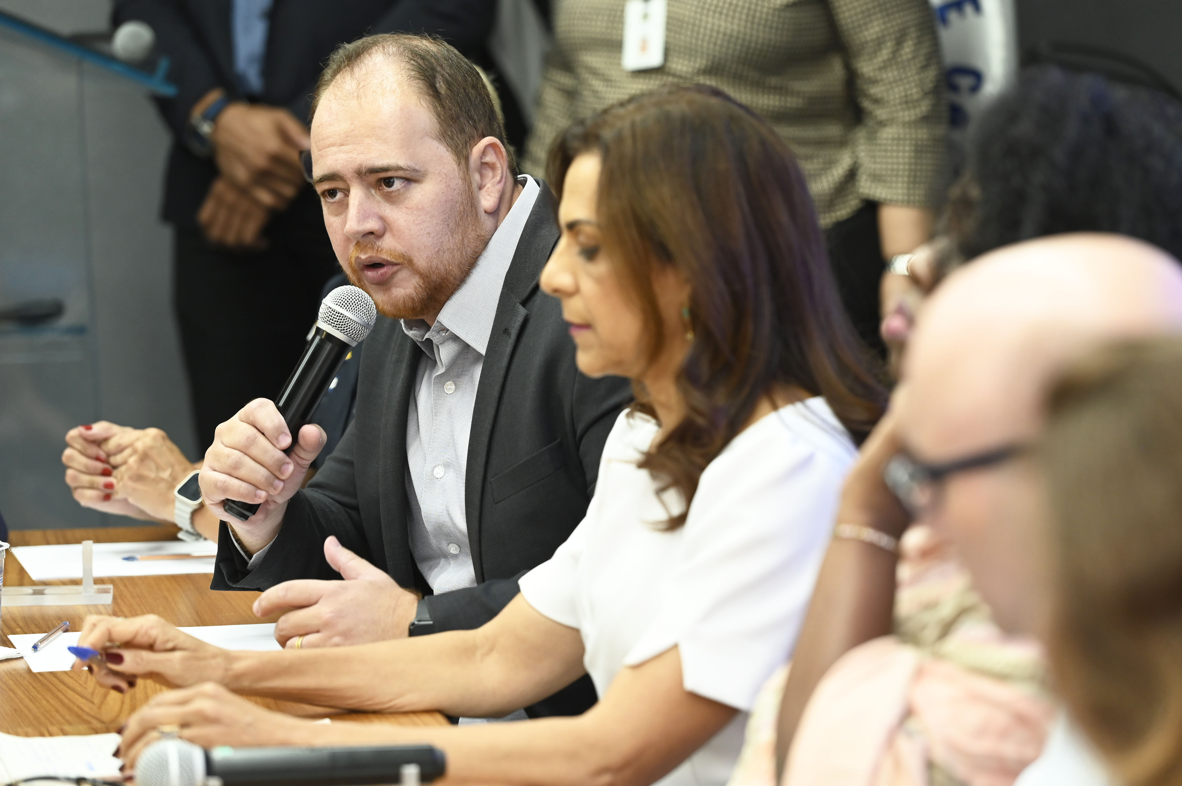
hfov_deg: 12.1
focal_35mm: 170
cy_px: 393
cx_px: 591
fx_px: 5578
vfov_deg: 8.1
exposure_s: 1/200
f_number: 4
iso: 2000
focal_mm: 170
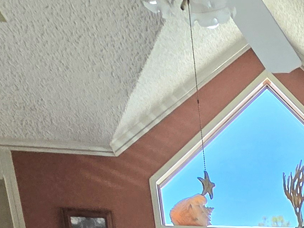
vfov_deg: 16.6
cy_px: 481
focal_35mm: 61
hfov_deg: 25.9
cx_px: 418
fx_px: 536
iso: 50
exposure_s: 1/161
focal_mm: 2.2
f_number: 2.2
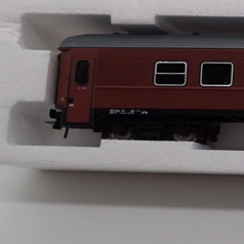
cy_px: 87
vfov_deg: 19.5
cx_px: 392
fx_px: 710
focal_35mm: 89
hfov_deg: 17.1
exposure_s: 1/250
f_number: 3.2
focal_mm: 5.5
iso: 100
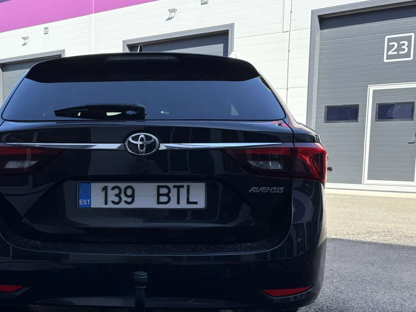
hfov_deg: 42.6
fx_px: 517
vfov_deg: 33.4
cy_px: 201
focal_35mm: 43
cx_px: 107
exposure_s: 1/1364
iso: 64
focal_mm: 5.96
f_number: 1.6
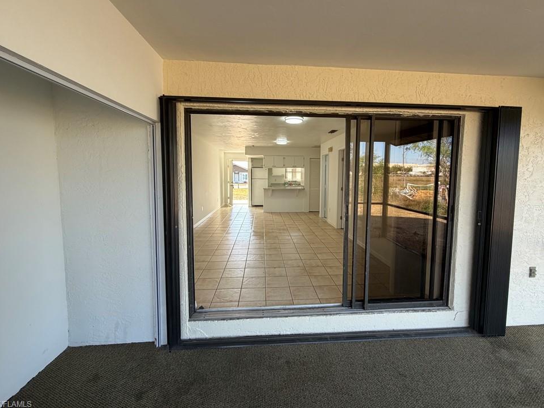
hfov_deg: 98.1
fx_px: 236
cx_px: 281
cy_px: 191
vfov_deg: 81.7
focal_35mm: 15
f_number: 2.2
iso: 200
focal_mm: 2.22
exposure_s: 1/121
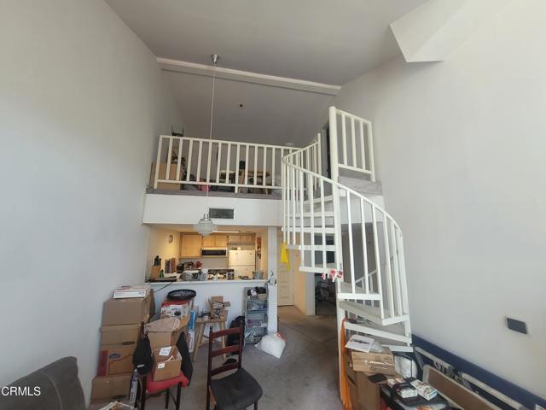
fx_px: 205
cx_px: 273
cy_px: 205
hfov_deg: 106.2
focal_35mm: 13
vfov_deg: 89.9
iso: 100
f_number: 2.2
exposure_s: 1/60
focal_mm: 1.74
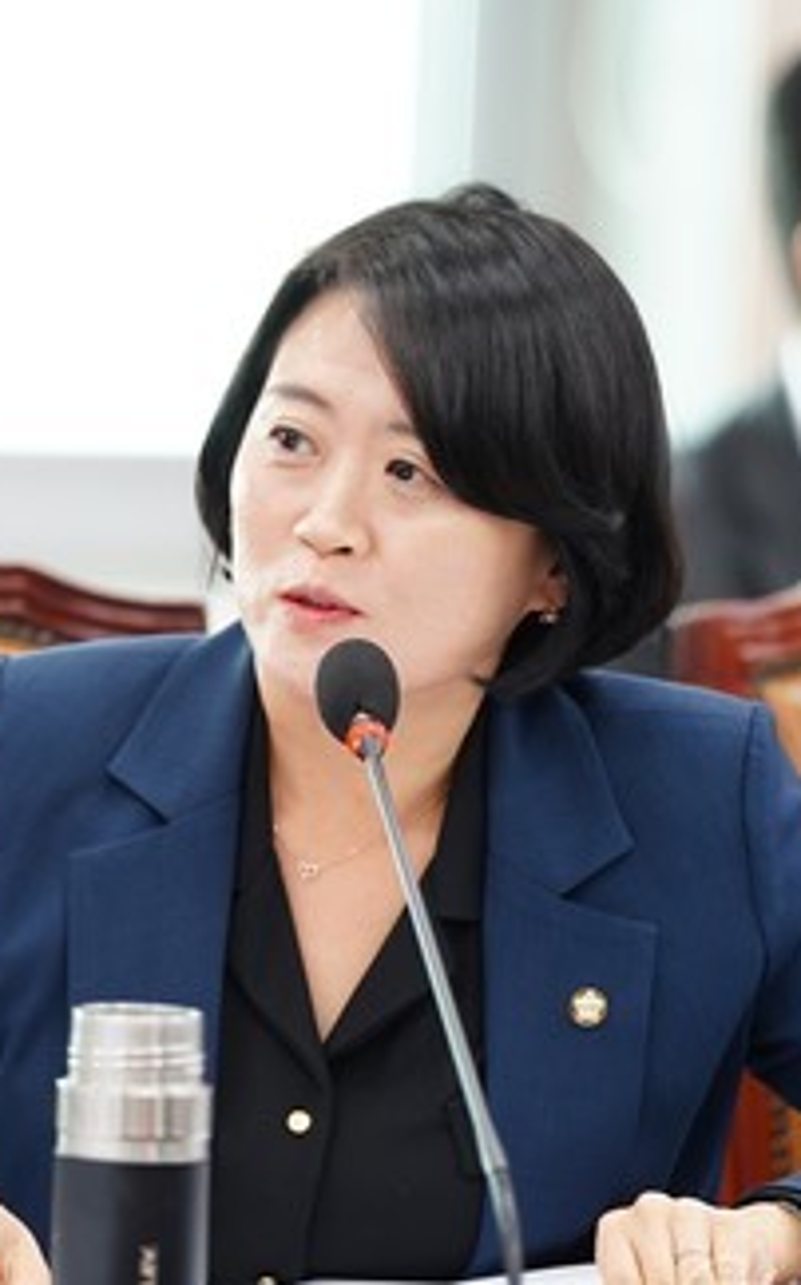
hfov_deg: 3.5
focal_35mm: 372
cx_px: 305
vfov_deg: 5.7
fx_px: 13016
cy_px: 758
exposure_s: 1/160
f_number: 2.8
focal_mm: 197
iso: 1250
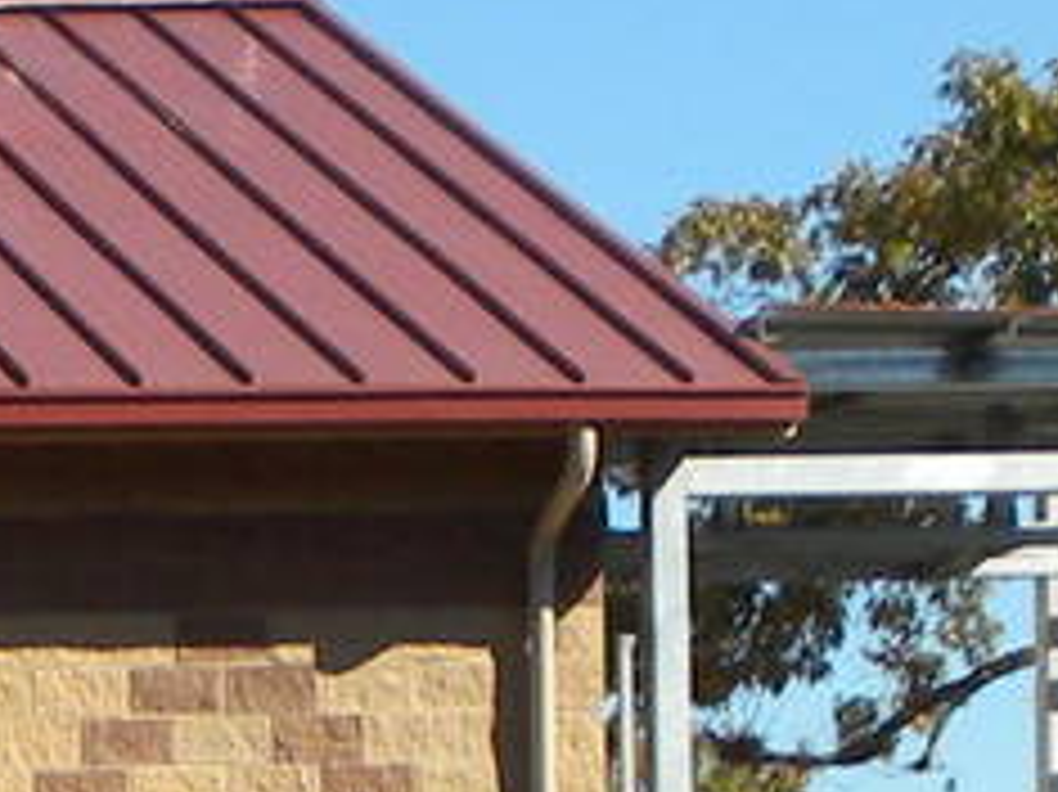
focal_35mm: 252
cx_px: -563
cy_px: 2326
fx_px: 7698
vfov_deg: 5.5
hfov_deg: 7.7
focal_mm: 6.6
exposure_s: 1/83.7
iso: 64
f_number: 10
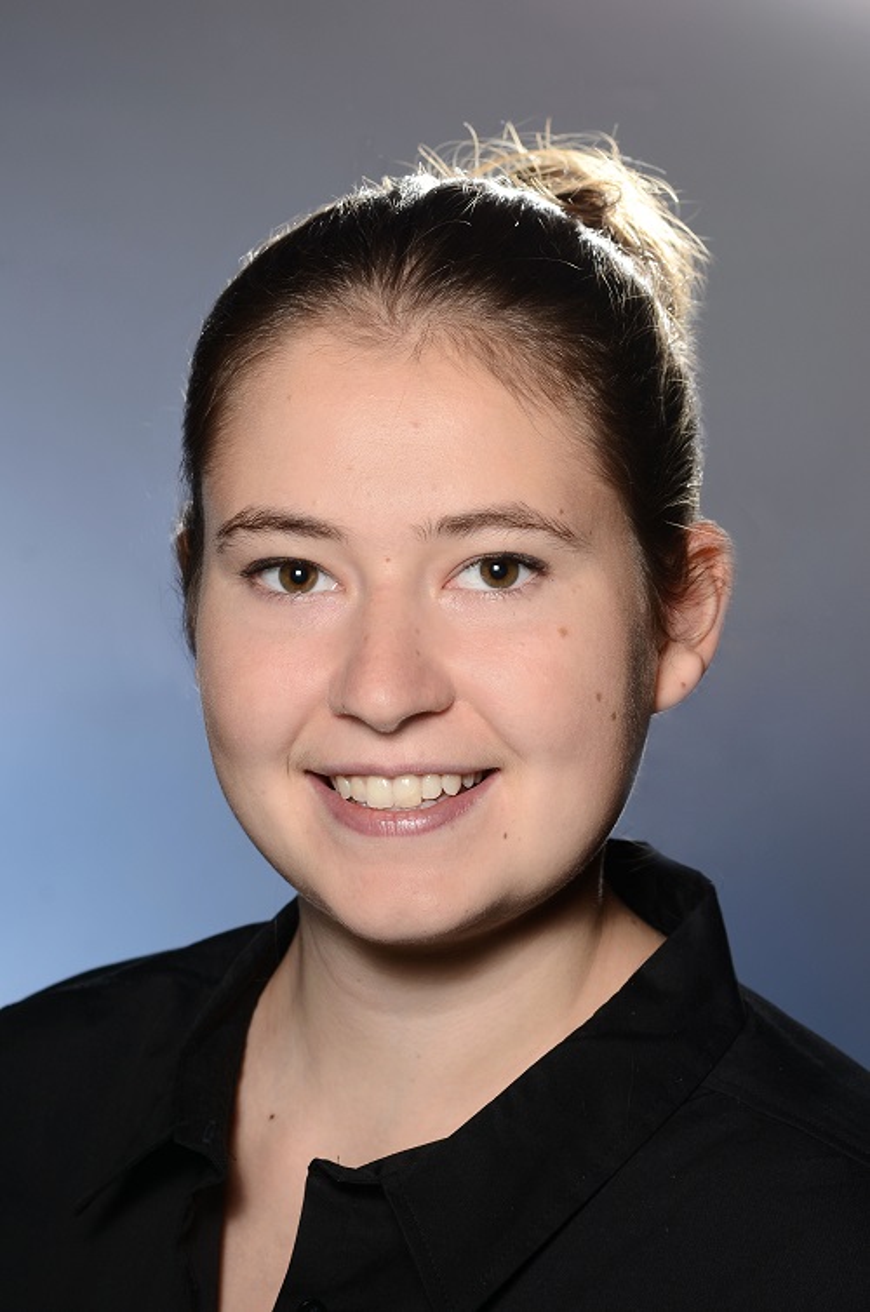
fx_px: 4639
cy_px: 656
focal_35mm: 128
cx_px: 435
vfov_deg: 16.1
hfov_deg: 10.7
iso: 100
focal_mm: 85
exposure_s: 1/125
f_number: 8
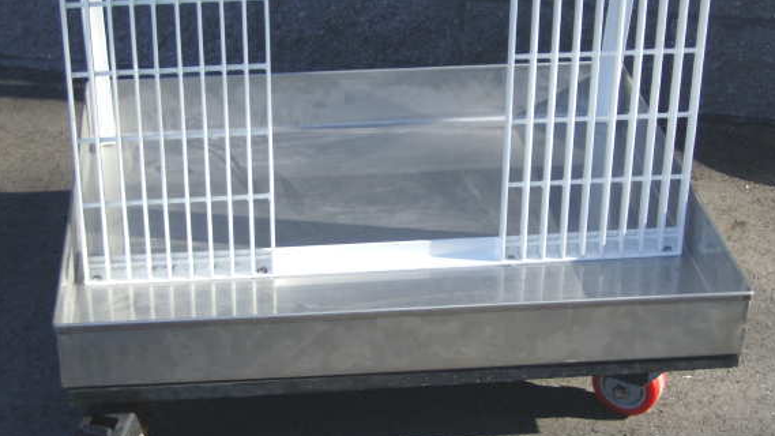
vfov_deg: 15.7
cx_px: 388
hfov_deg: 27.5
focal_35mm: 77
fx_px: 1582
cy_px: 223
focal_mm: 11.6
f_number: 3.7
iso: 100
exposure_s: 1/443
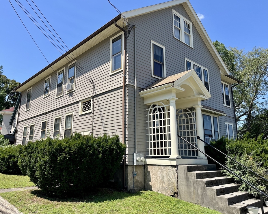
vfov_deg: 51.5
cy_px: 105
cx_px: 126
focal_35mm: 28
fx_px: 222
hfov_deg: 62.2
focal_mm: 5.1
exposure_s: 1/2268
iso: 50
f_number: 1.6
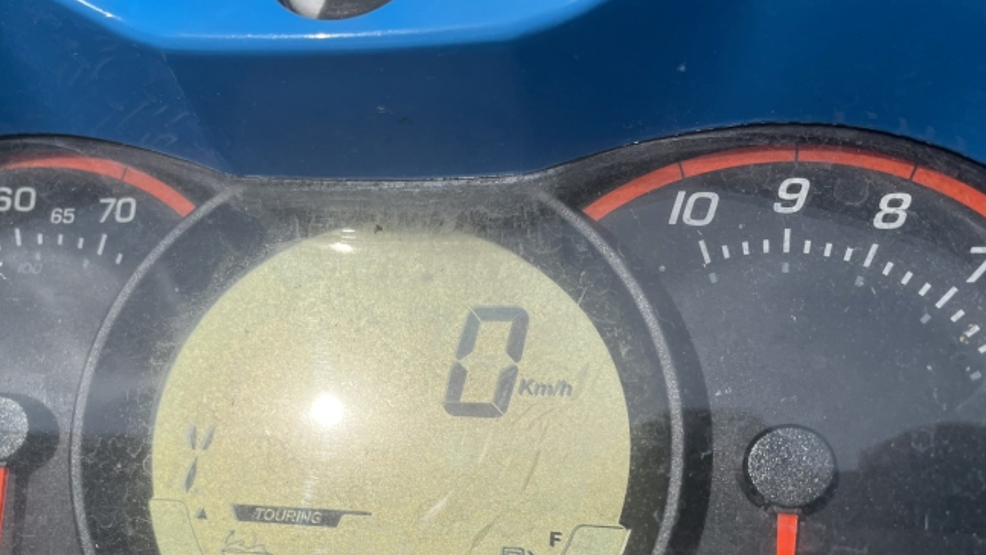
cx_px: 396
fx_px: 915
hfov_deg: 56.2
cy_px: 450
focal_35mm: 35
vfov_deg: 32.7
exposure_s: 1/11905
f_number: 1.6
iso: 32
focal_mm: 4.2
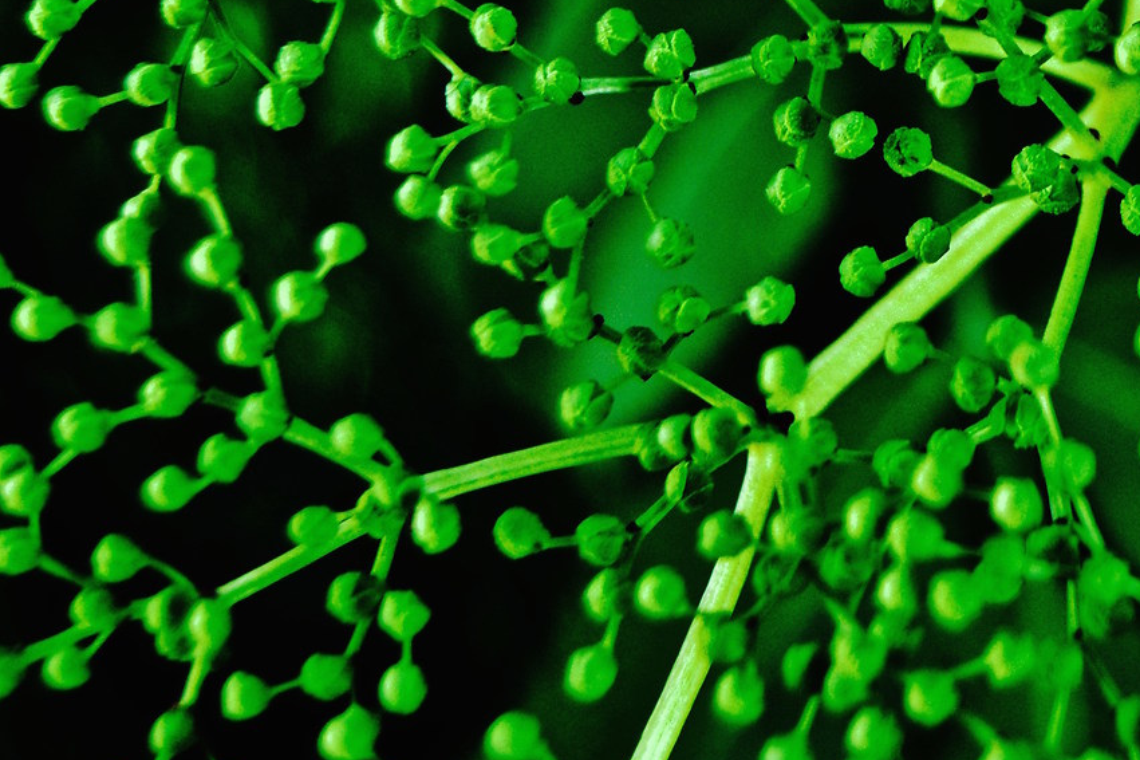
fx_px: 3482
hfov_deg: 17.9
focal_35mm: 110
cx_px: 1265
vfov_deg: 12.1
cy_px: -190
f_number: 4
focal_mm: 26
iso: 100
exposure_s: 1/200
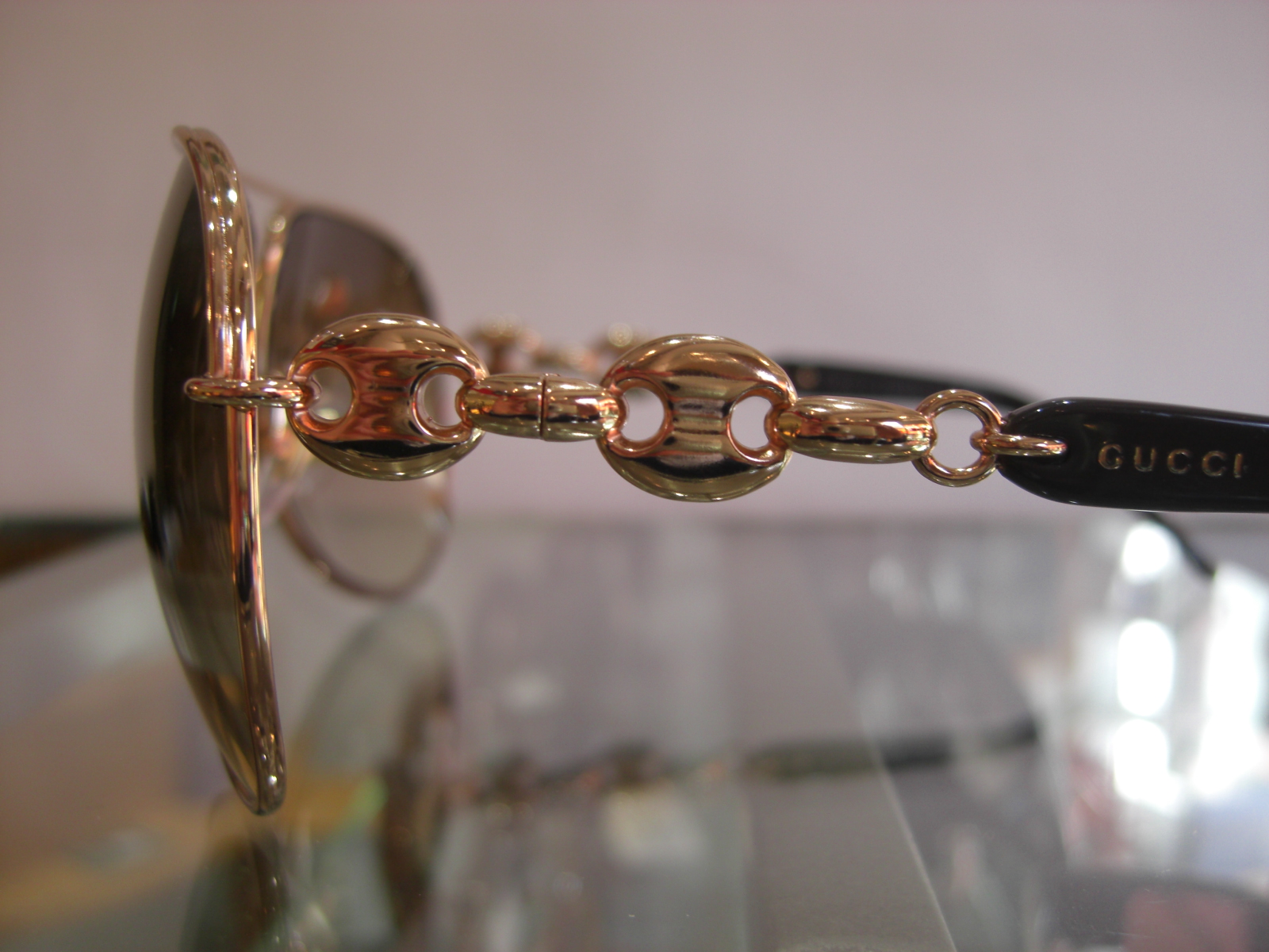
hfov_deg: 49.0
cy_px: 476
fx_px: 1393
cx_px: 634
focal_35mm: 38
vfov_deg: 37.7
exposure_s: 1/60
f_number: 2.8
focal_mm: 7.9
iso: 80
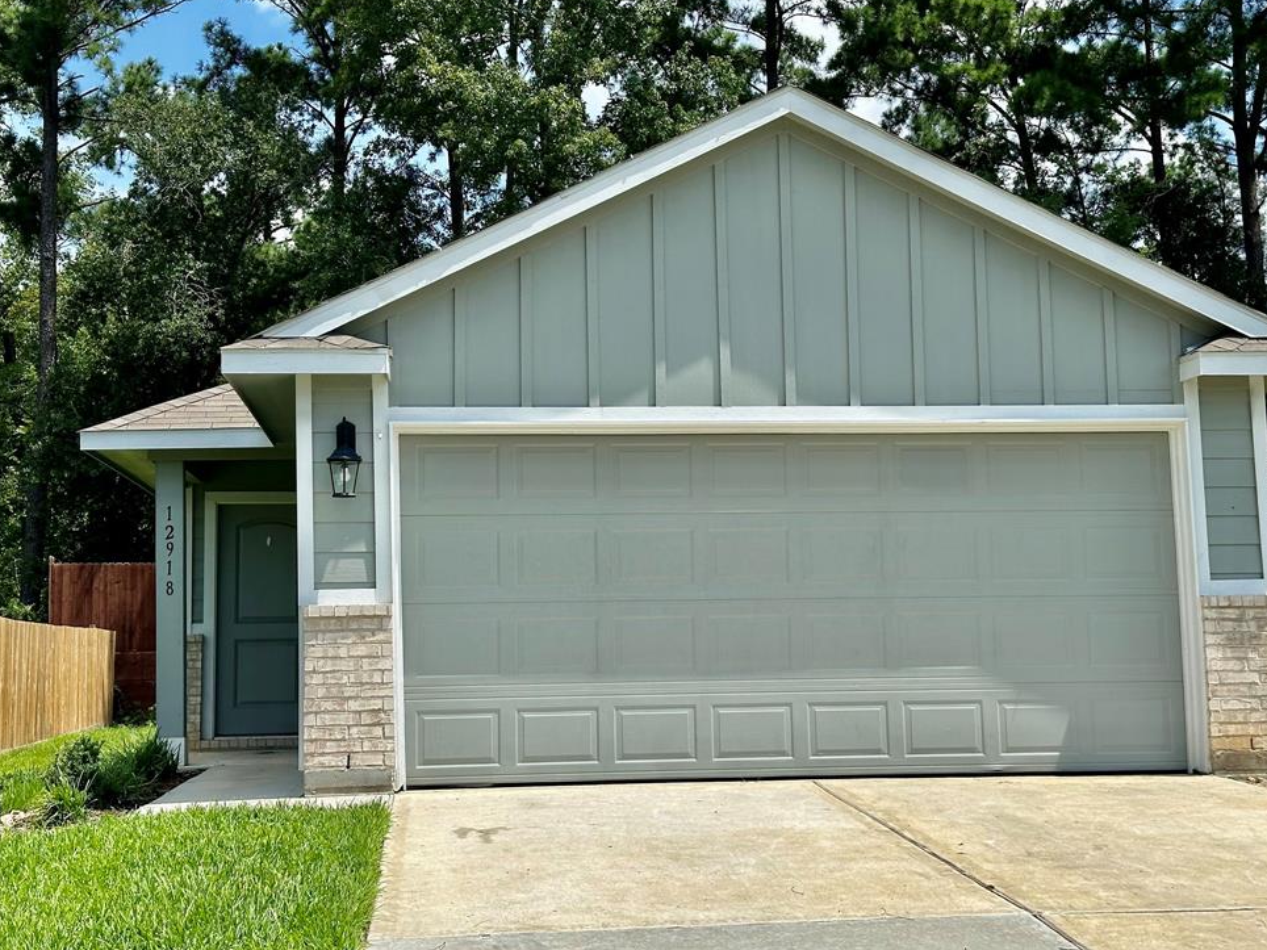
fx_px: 1867
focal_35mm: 51
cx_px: 666
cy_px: 469
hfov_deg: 37.5
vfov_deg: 28.6
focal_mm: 6.86
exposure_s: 1/4367
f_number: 1.78
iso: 64
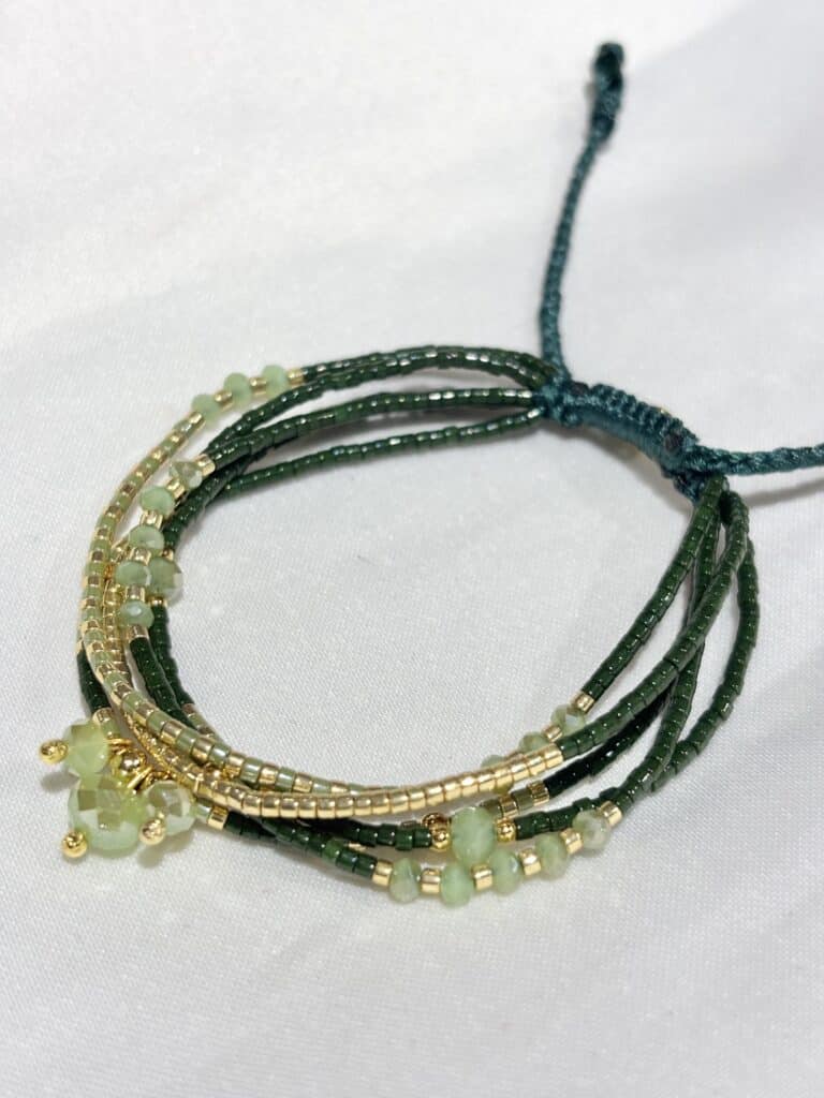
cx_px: 412
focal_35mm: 52
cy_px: 549
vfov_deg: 36.8
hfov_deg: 28.0
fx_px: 1650
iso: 32
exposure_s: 1/300
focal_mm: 5.96
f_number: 1.6
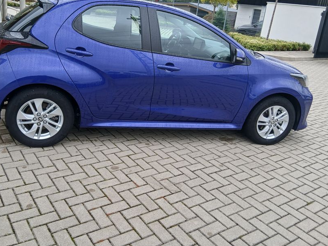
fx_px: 313
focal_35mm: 33
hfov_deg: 55.1
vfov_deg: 42.7
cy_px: 99
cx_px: 138
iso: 32
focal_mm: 3.98
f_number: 1.8
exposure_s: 1/50
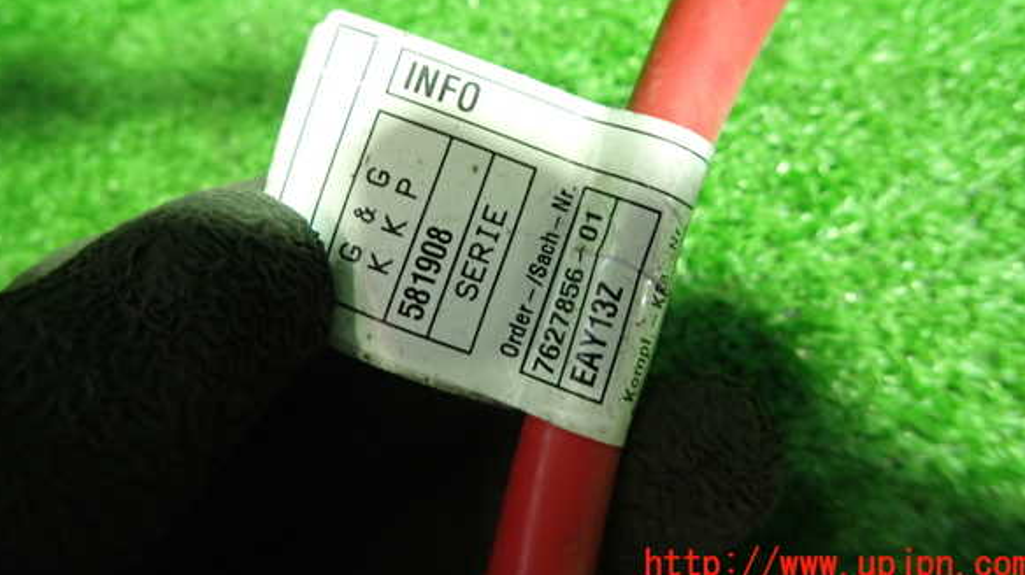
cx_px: 514
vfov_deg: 40.9
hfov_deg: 67.9
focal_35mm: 28
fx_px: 761
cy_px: 193
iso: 500
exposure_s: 1/30
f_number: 2
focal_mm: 4.5
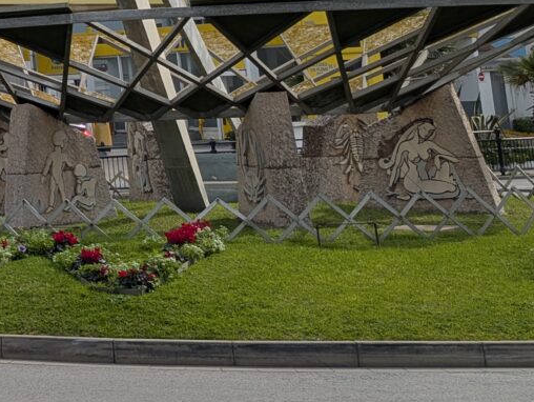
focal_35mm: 121
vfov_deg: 11.7
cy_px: -207
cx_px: -642
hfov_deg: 13.2
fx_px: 1868
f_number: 1.68
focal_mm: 6.9
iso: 22
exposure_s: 1/1125
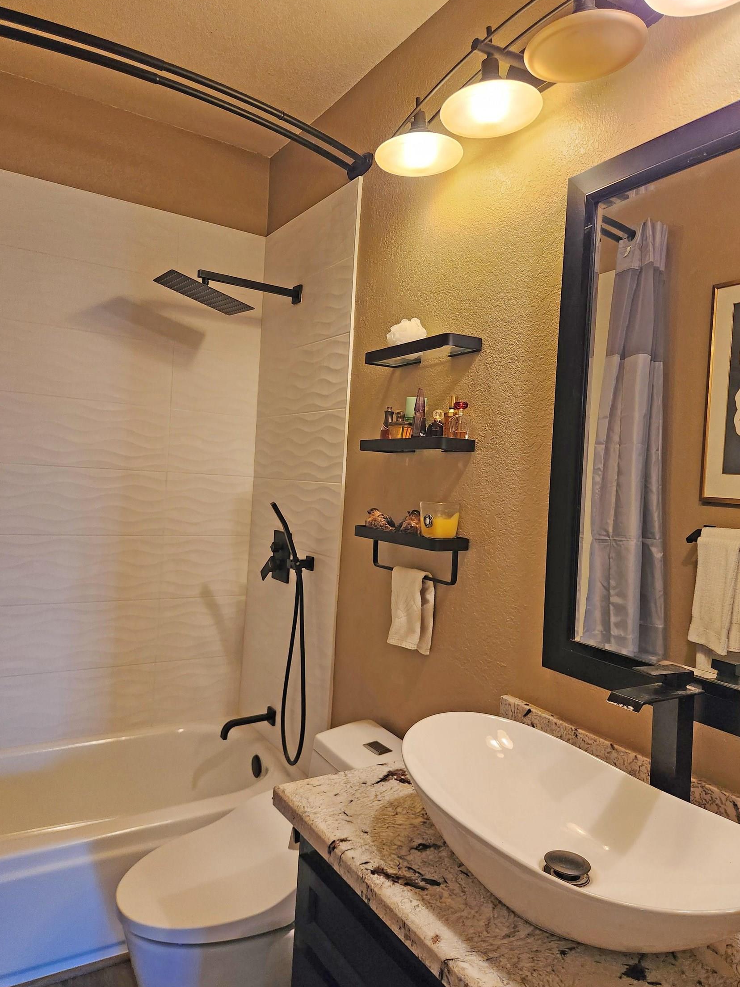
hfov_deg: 56.8
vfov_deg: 71.6
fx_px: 684
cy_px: 480
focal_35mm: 24
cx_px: 361
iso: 250
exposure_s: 1/120
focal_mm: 5.4
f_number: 1.8
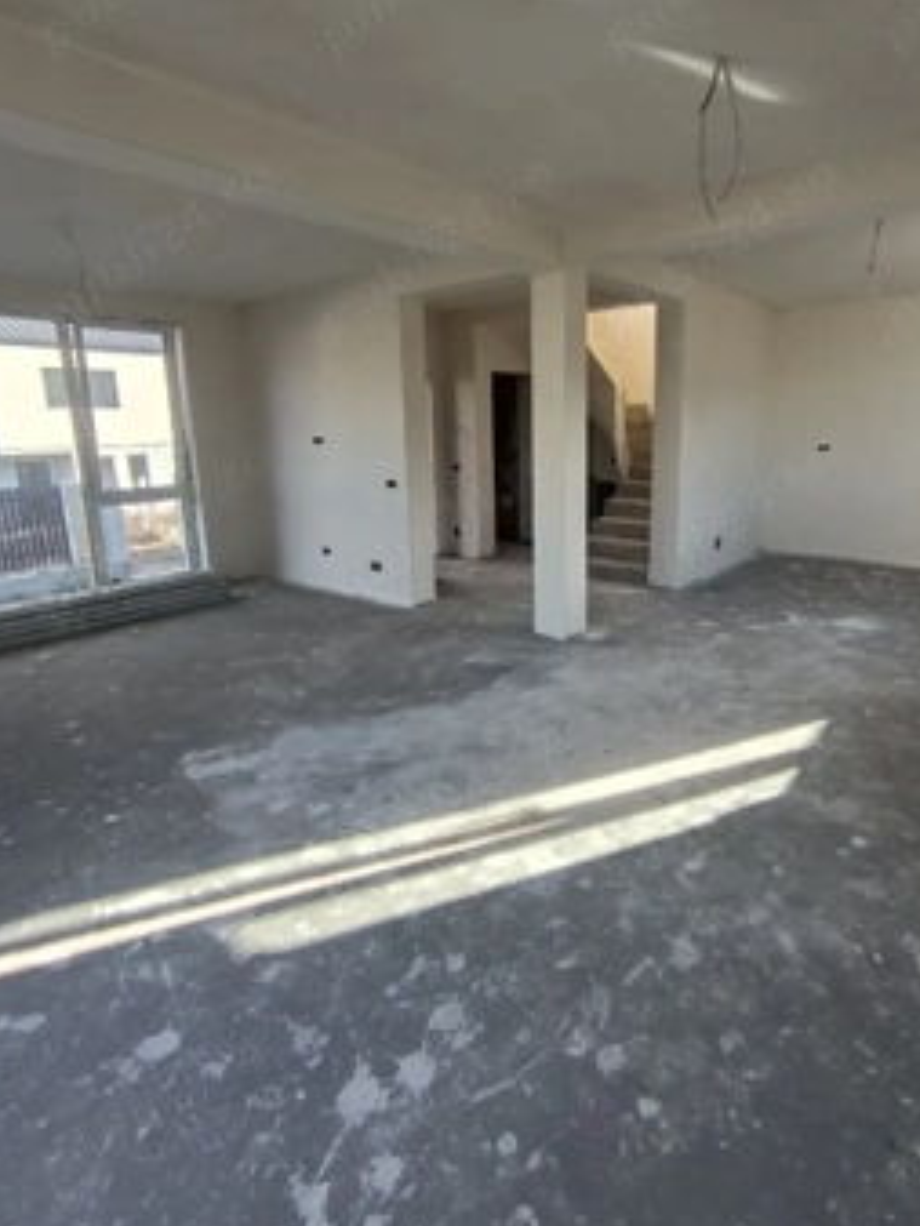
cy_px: 575
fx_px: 673
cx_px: 509
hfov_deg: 68.5
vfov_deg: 84.5
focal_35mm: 19
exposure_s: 1/100
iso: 65
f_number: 2.2
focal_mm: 1.65
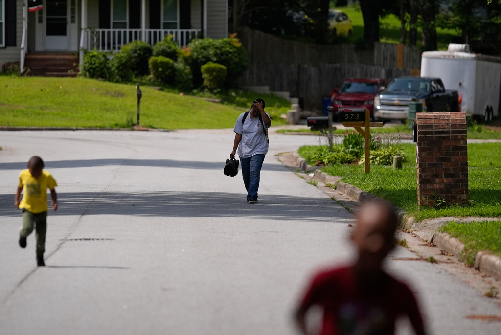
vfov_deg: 4.6
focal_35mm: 300
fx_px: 4179
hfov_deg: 6.9
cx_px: 250
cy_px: 168
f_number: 2.8
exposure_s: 1/20000
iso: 800
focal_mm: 200
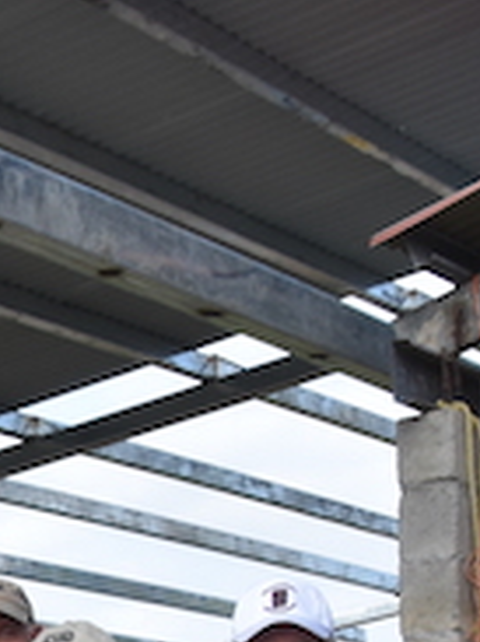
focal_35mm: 128
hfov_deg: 10.9
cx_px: -368
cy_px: 905
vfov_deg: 14.6
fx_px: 2369
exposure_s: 1/500
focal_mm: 18
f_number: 8
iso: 400
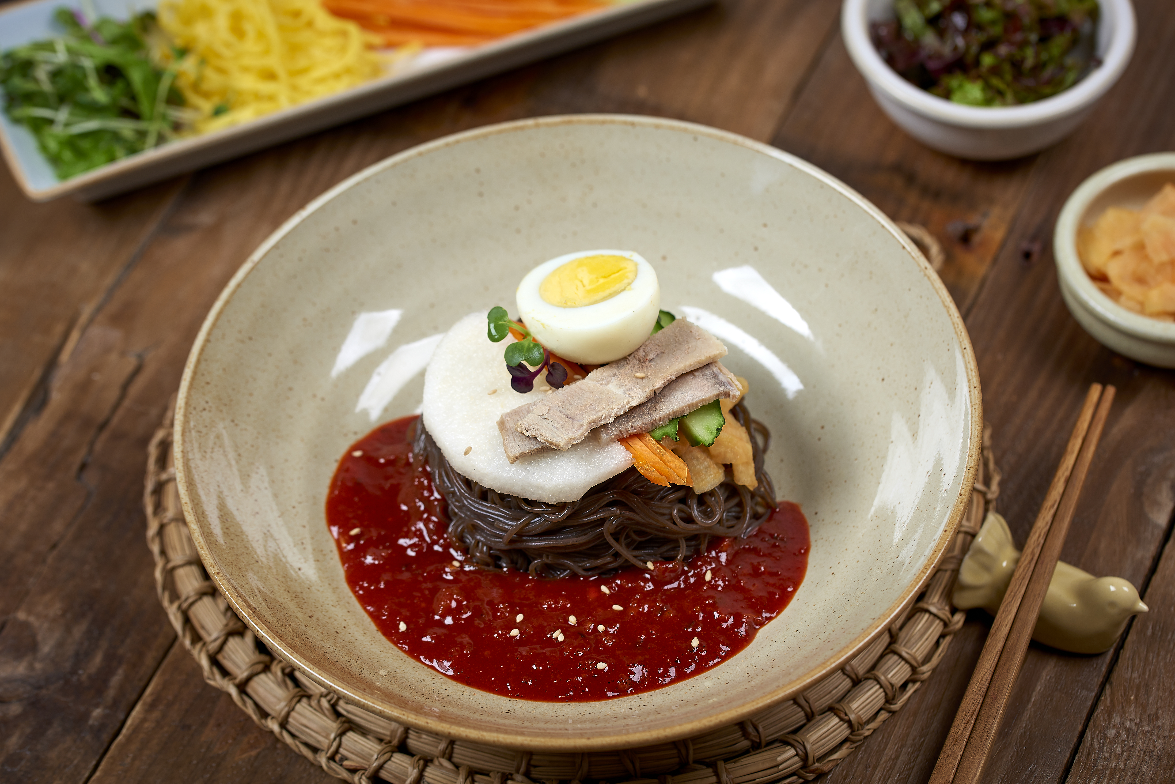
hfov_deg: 22.6
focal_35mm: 90
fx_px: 2938
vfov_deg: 15.2
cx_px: 588
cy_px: 392
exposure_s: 1/160
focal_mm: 90
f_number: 5
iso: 125
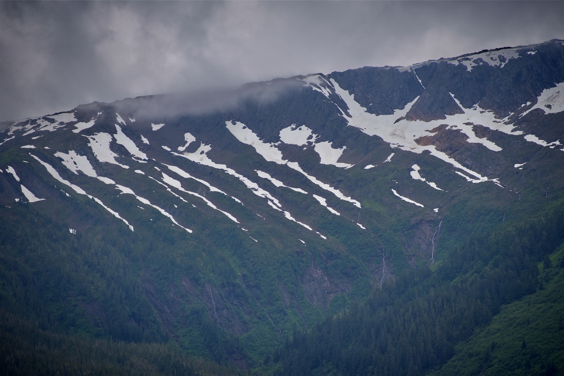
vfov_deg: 6.0
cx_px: 282
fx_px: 3604
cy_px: 188
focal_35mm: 230
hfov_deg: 8.9
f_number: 5.3
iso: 140
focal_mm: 230
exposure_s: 1/500
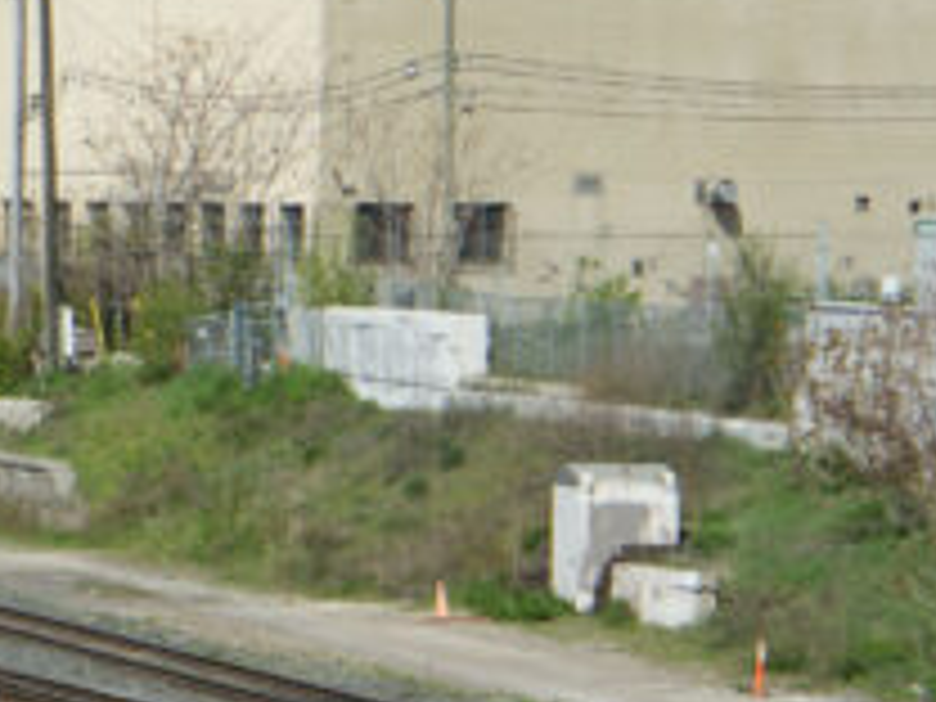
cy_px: 385
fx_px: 7679
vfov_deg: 5.2
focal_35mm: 284
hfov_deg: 6.7
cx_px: -1206
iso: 200
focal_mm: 40
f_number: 8
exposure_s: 1/640
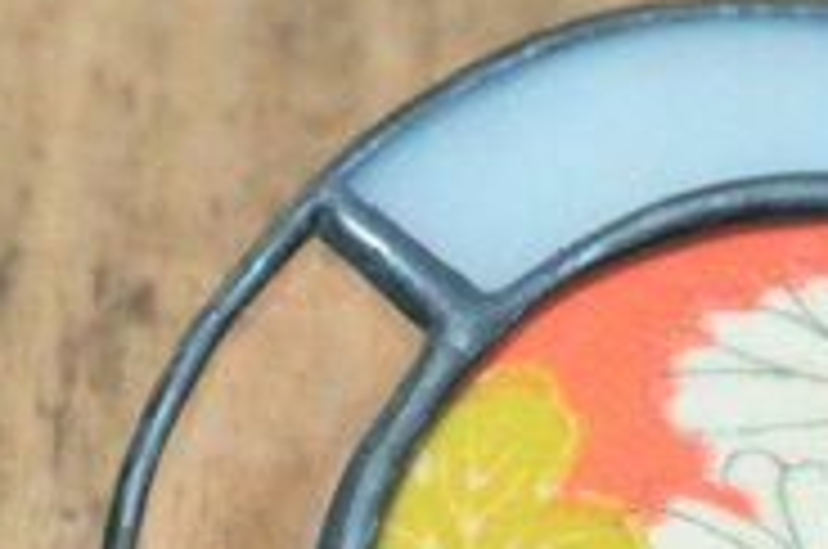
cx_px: 810
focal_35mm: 162
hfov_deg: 12.6
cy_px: 691
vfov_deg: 8.4
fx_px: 3714
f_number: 5
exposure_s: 1/160
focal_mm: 31
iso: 1250
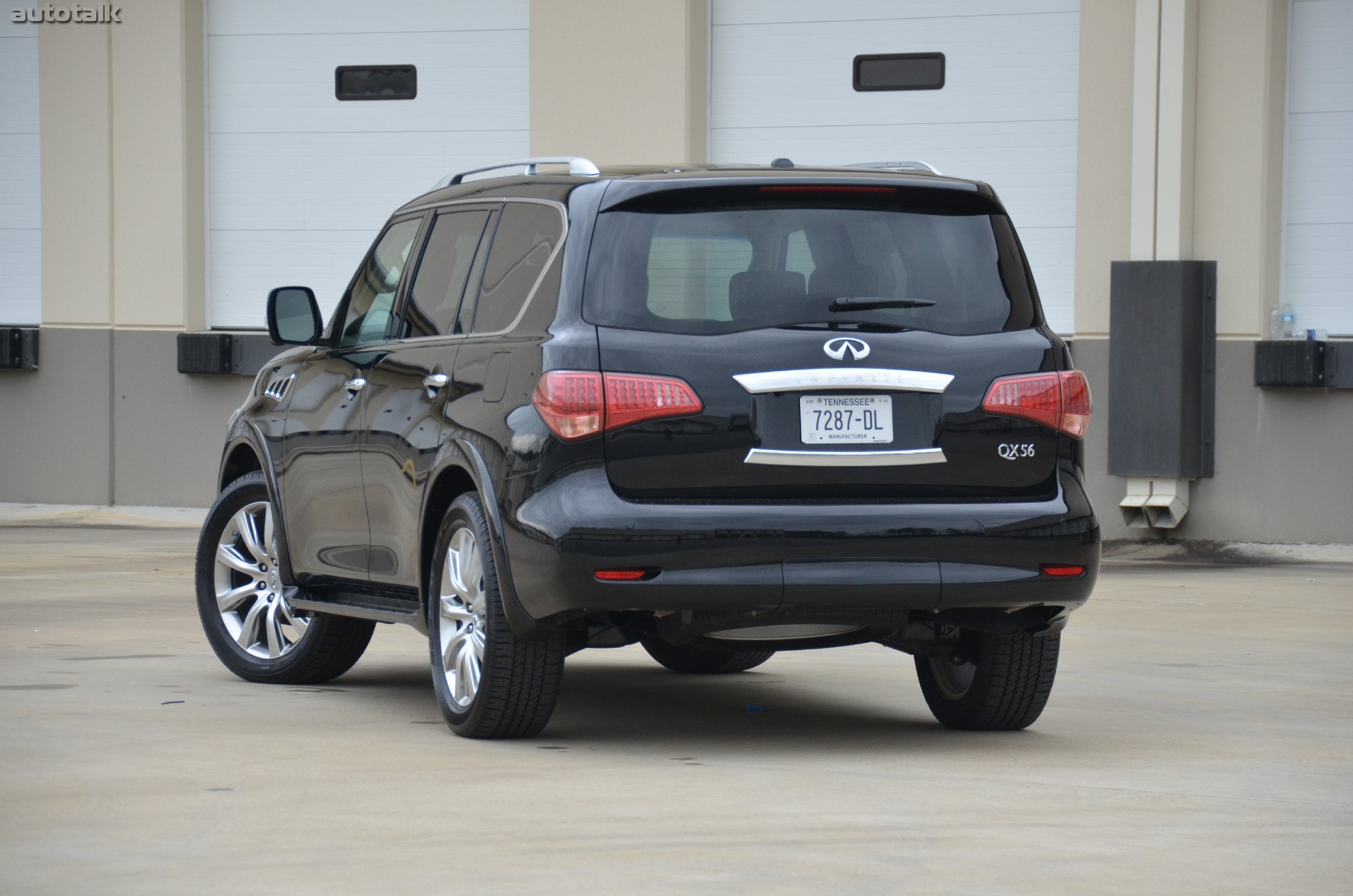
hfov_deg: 13.1
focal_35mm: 158
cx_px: 676
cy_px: 448
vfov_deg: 8.7
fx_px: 5907
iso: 800
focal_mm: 105
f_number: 5.3
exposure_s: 1/640
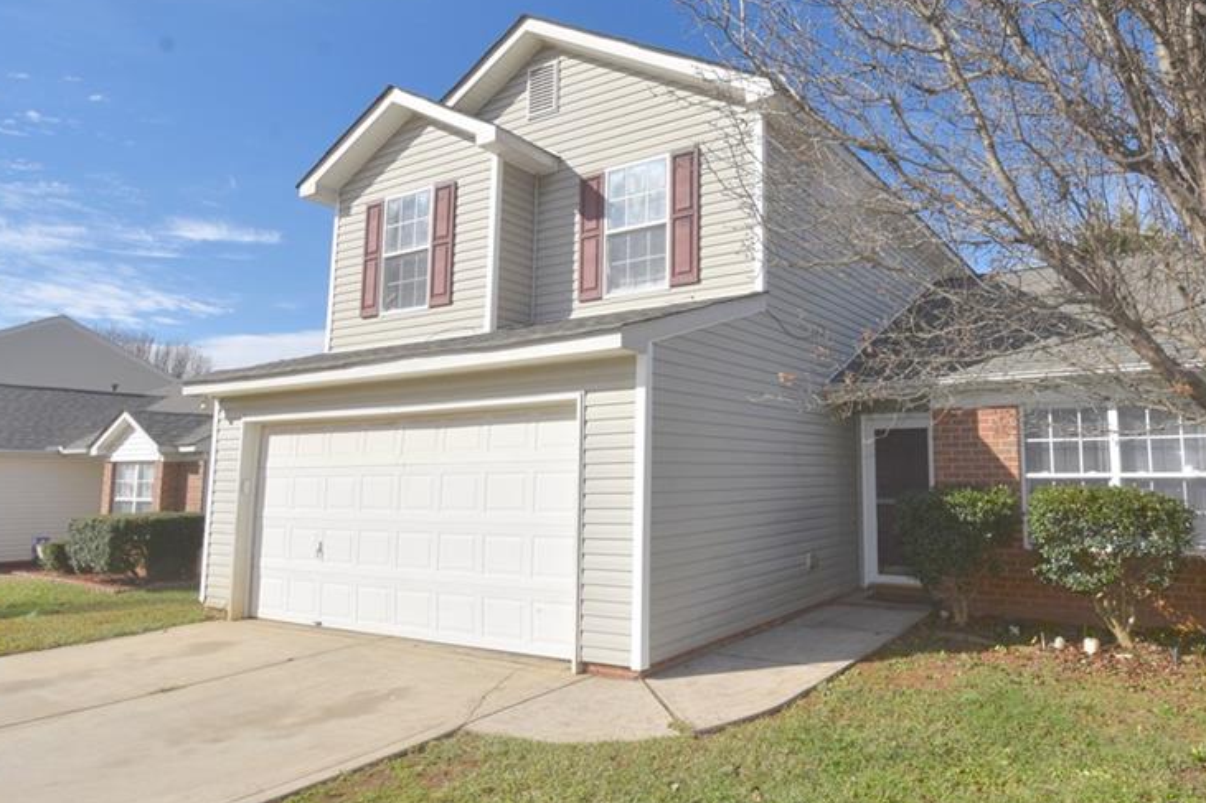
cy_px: 381
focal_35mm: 21
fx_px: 703
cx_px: 770
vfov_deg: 59.4
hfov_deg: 79.4
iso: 100
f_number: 11
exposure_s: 1/250
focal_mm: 10
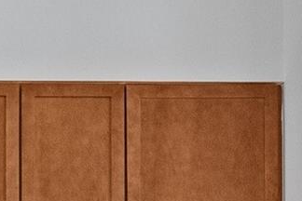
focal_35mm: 84
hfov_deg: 22.8
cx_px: -26
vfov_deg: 14.1
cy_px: 383
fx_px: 705
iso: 5000
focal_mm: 11.5
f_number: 8
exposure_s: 1/20
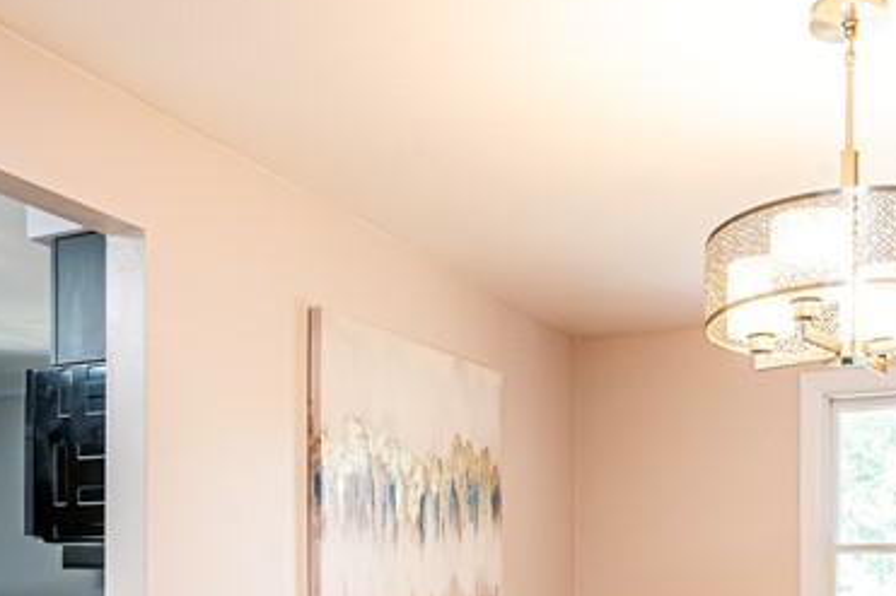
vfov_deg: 30.7
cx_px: 564
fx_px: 1020
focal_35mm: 41
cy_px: 566
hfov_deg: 47.0
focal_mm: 14
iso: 6400
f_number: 9
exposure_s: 1/160
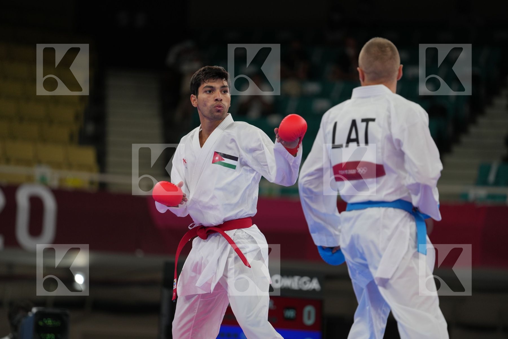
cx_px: 254
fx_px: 2822
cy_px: 170
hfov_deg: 10.3
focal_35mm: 200
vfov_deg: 6.9
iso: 500
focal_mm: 200
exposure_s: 1/1000
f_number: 2.8
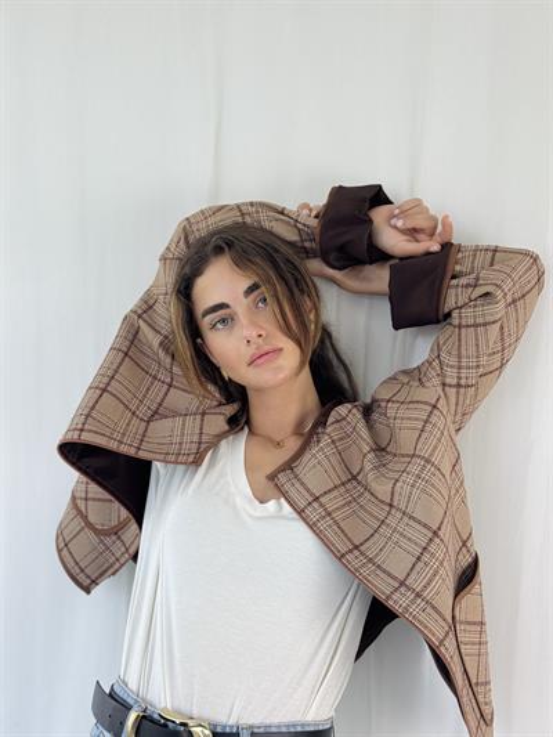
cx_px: 276
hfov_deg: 30.3
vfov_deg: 39.6
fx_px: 1022
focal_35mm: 48
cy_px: 368
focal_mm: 6.76
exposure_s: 1/141
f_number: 1.78
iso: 80
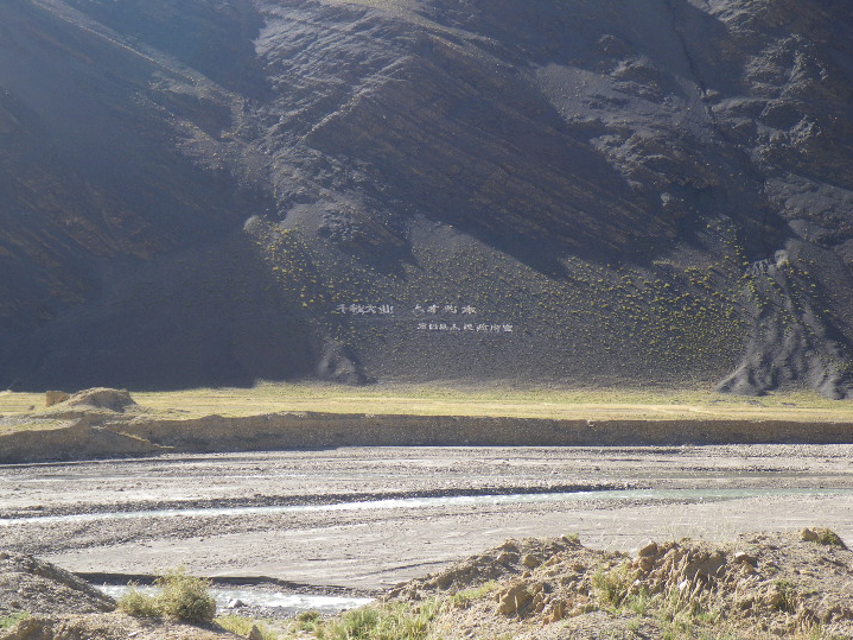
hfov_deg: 28.2
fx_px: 1700
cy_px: 293
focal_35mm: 69
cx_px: 401
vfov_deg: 21.3
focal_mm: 11.1
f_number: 4.6
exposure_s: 1/100
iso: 50
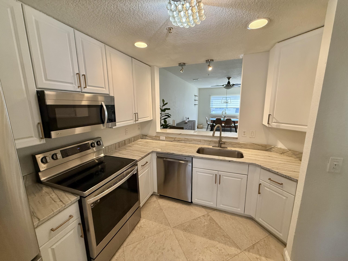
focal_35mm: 14
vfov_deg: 85.7
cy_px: 130
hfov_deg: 102.1
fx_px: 141
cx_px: 174
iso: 250
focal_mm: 2.22
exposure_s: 1/120
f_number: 2.2
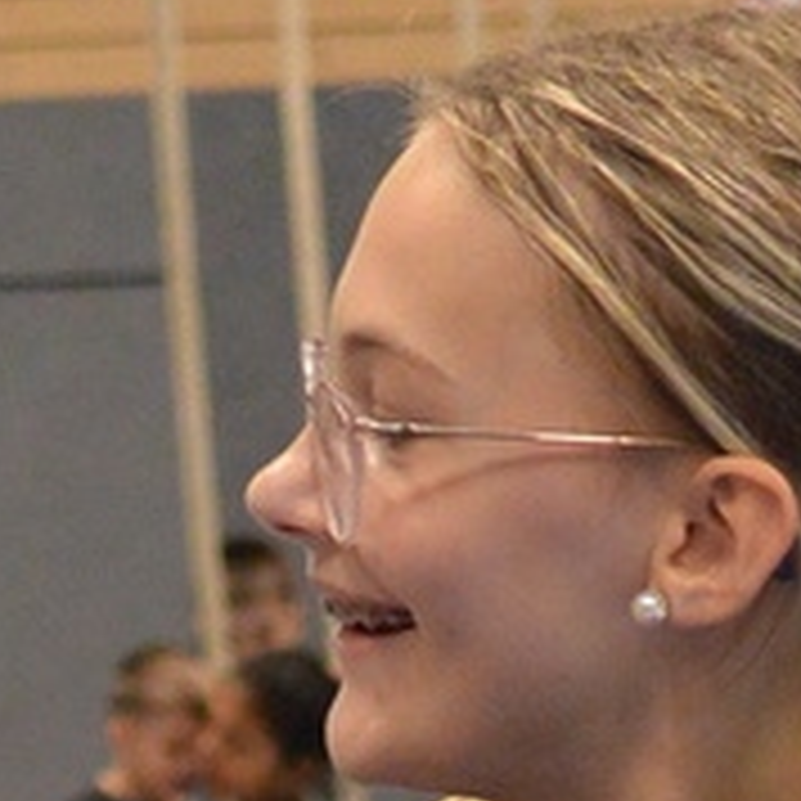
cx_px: 27
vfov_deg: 7.6
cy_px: 1298
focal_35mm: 224
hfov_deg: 7.8
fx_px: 5864
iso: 400
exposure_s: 1/160
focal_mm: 18.5
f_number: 1.8
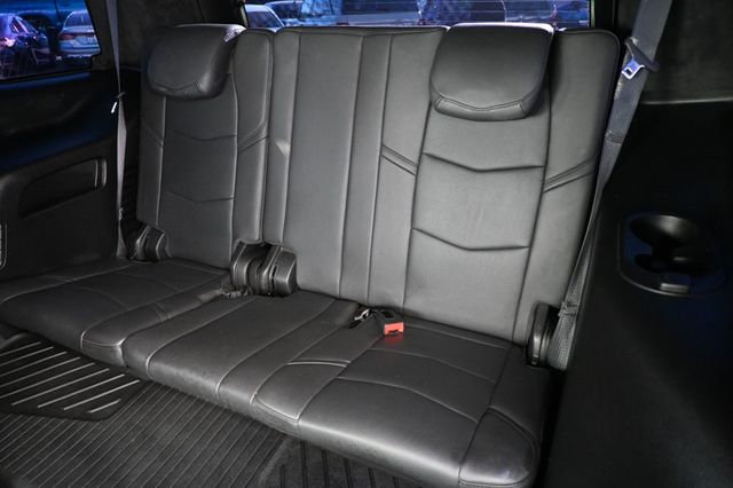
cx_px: 366
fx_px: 488
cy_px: 244
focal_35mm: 24
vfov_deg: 53.1
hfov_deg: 73.8
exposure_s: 1/60
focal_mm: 16
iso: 3200
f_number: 3.5
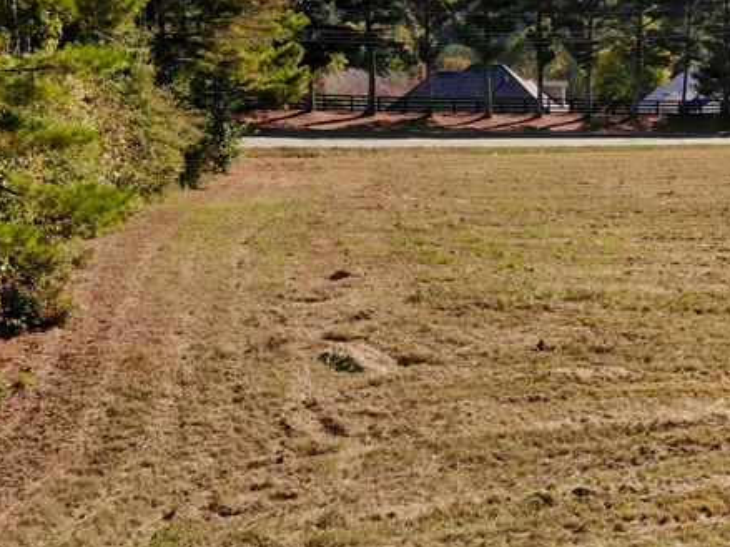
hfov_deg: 33.4
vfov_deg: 26.1
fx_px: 1181
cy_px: 264
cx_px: 577
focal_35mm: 56
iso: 100
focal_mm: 4.5
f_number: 2.8
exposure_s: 1/60
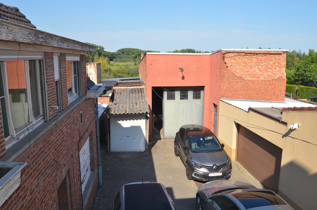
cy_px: 105
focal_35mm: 30
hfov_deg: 62.0
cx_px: 158
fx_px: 264
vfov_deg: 43.4
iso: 100
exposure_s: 1/250
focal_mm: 20
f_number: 7.1
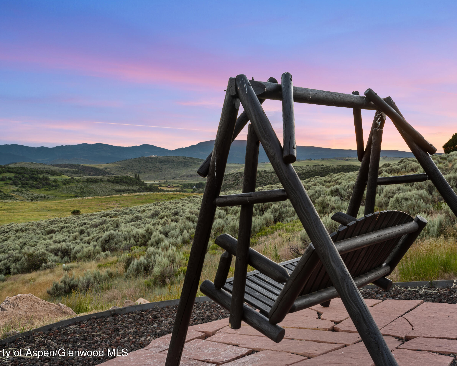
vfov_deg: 37.3
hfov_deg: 45.8
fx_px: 541
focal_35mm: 40
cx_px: 214
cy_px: 184
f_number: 8
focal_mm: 35
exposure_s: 1/1.25
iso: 100
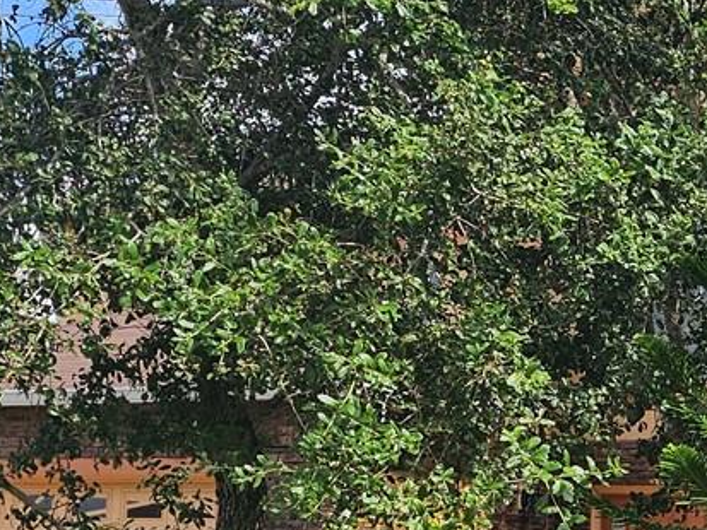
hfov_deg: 20.9
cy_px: 557
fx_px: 1818
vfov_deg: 16.2
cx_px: 789
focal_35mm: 89
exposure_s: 1/788
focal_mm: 6.3
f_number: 1.7
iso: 10
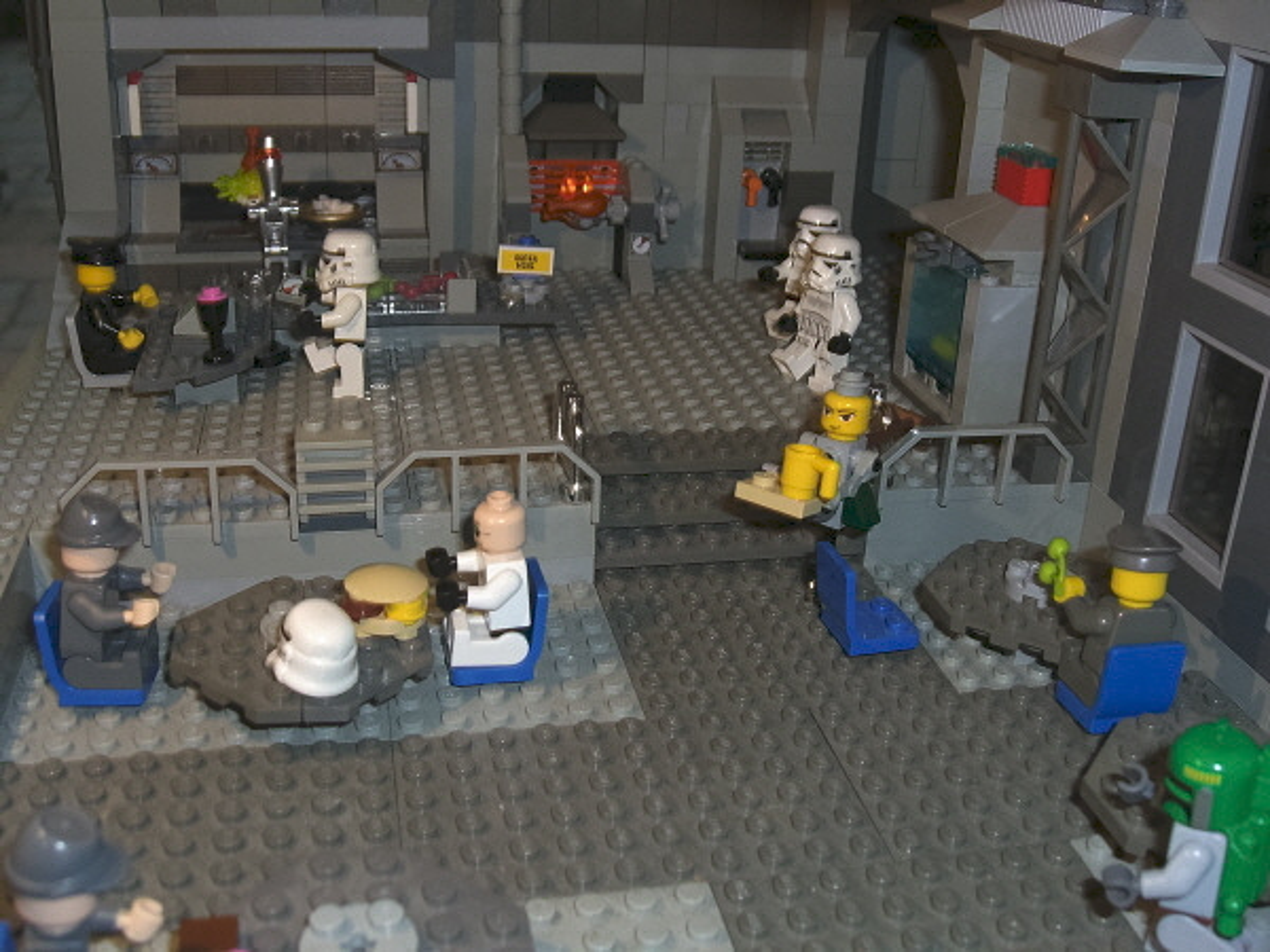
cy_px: 476
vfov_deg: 37.7
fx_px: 1394
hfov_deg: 49.0
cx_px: 635
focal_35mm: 38
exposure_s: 1/30
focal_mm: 7.9
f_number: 4
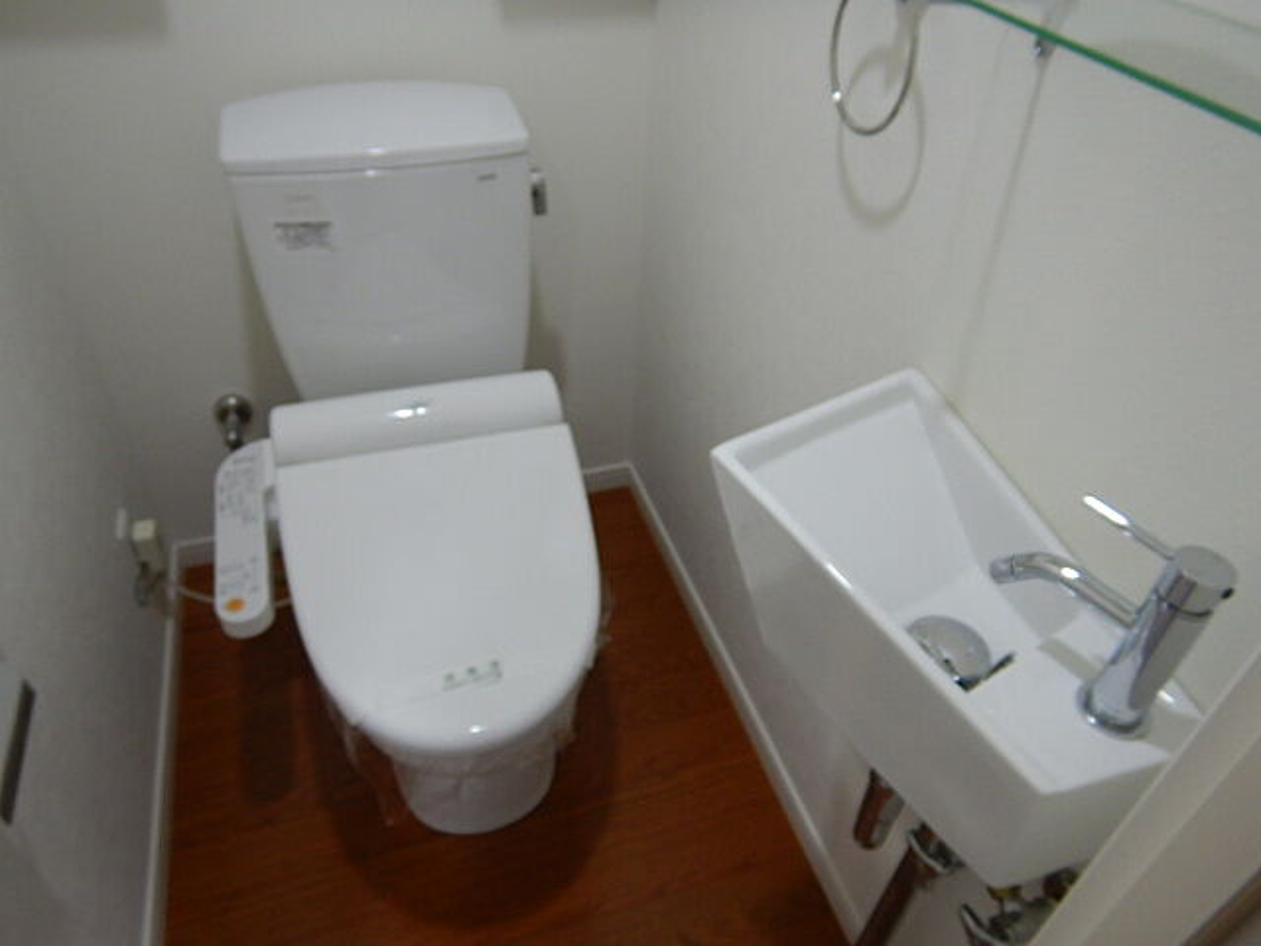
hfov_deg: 71.6
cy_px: 473
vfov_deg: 56.8
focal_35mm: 24
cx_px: 630
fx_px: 874
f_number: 2.8
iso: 160
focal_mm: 4.3
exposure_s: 1/30
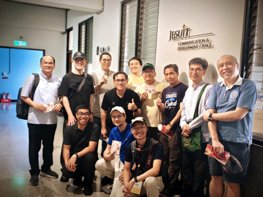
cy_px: 98
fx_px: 266
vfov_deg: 40.7
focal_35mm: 35
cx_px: 132
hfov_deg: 52.6
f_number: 1.4
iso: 400
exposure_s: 1/30
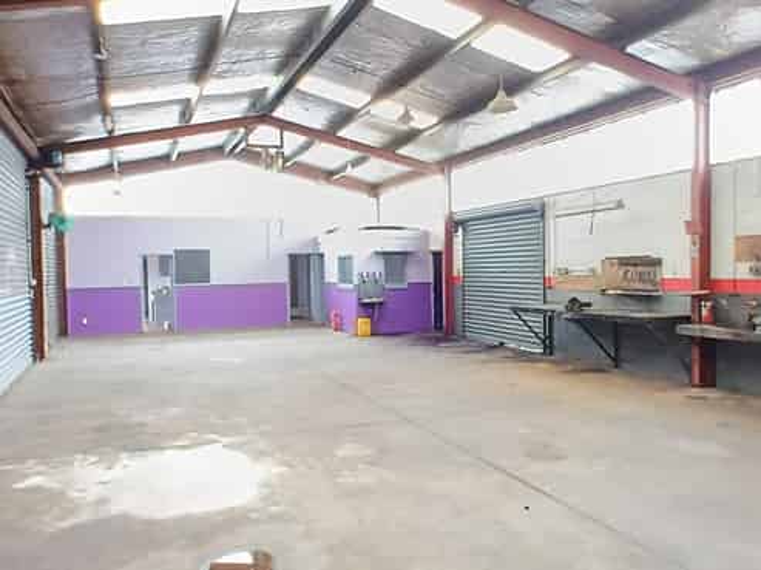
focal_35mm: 22
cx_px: 380
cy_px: 285
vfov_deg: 61.0
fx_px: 483
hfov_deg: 76.4
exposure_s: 1/33.3
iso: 160
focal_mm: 1.43
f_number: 2.2
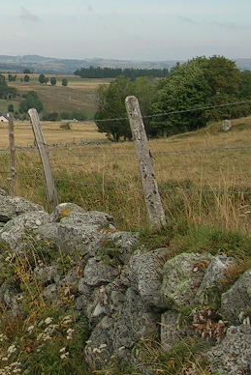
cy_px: 86
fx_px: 1003
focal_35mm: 96
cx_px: -183
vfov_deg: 21.0
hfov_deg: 13.1
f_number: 4.8
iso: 50
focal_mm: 5.4
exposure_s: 1/342
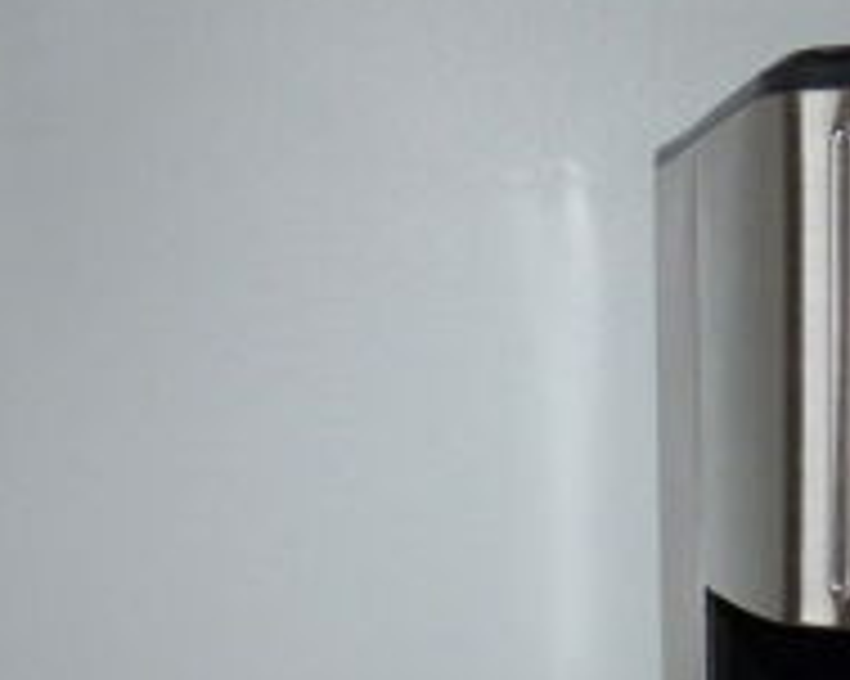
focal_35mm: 62
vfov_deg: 22.9
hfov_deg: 26.4
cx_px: 1075
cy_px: 784
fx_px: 1559
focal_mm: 4.5
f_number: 2.8
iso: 400
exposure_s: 1/60
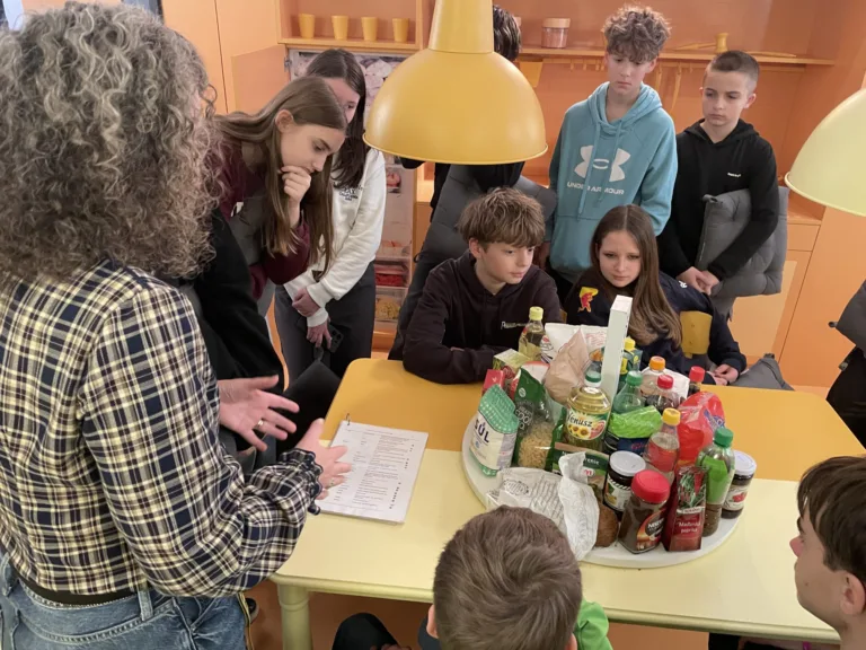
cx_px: 433
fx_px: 650
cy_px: 325
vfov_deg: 53.1
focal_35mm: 26
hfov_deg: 67.3
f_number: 1.6
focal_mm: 4.2
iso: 320
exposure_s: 1/50
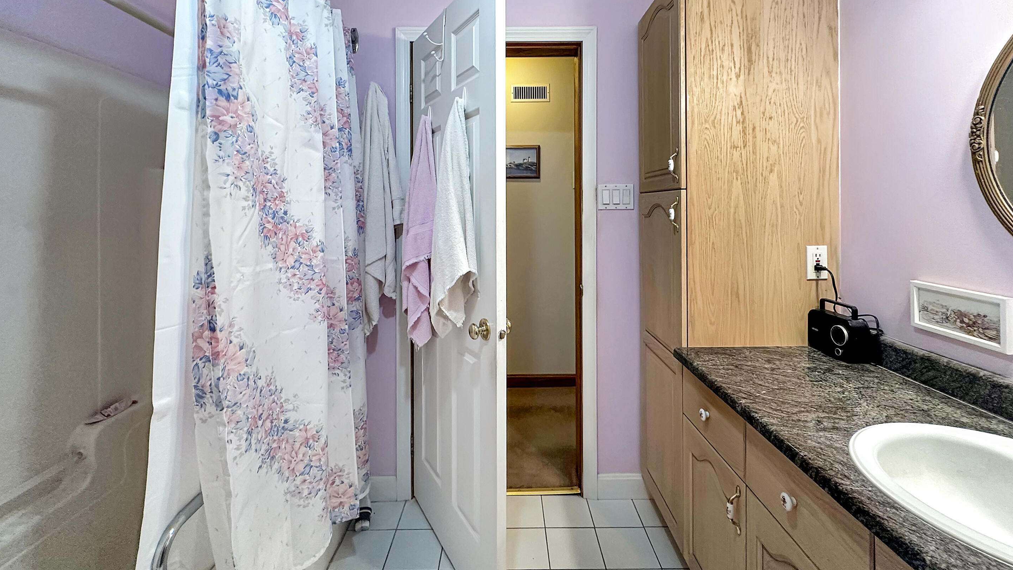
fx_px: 430
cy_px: 203
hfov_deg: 99.4
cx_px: 507
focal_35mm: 16
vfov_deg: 65.8
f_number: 2.2
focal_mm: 2.22
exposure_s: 1/120
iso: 250
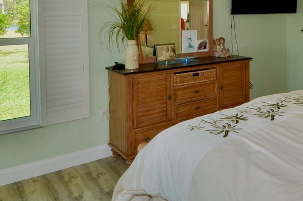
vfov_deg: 35.3
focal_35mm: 36
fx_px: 302
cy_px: 35
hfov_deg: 50.2
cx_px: 241
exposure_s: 1/125
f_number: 5.6
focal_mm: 12
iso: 160
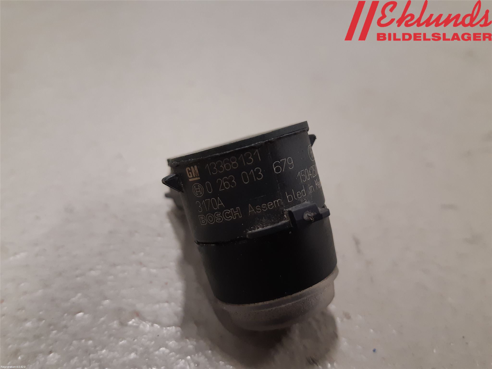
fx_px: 370
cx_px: 246
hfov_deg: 67.3
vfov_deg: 53.1
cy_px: 184
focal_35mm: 26
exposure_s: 1/50
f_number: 1.7
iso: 200
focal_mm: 3.93
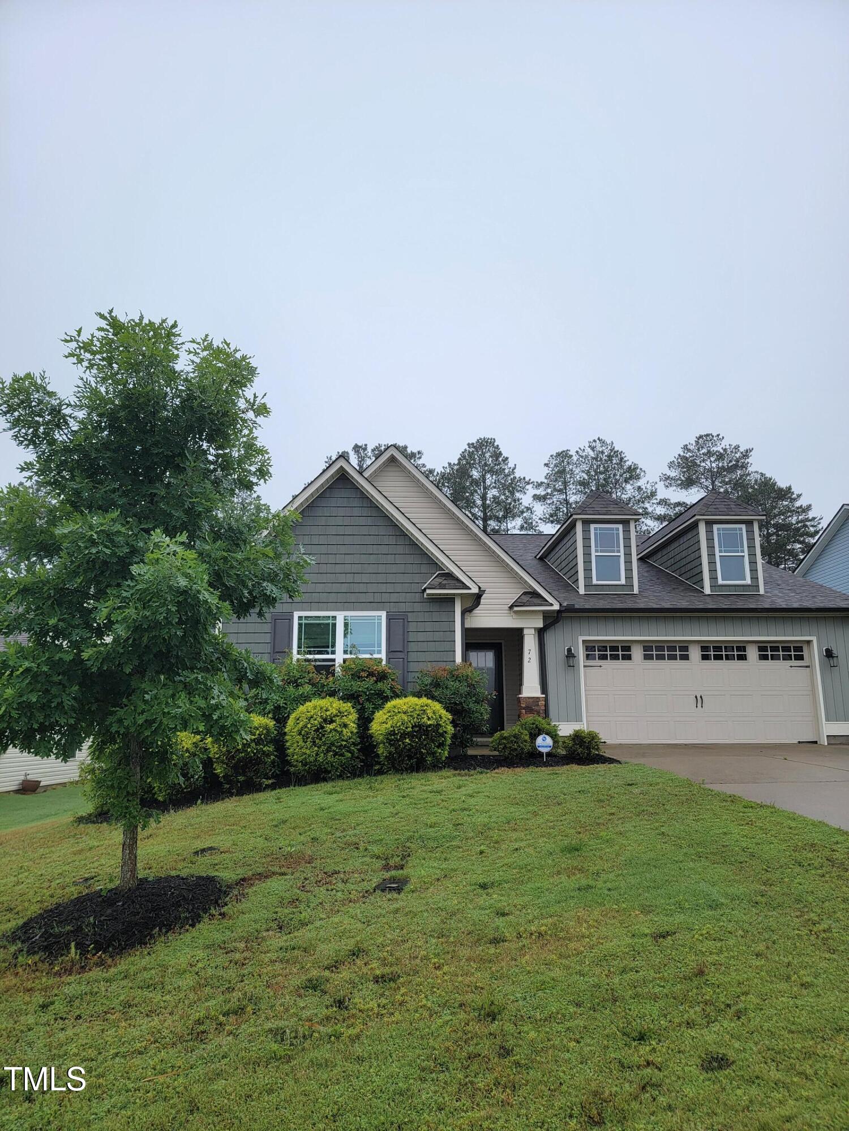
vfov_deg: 71.6
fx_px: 785
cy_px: 566
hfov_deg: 56.8
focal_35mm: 24
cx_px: 424
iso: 16
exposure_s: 1/832
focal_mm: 6.7
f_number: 1.8
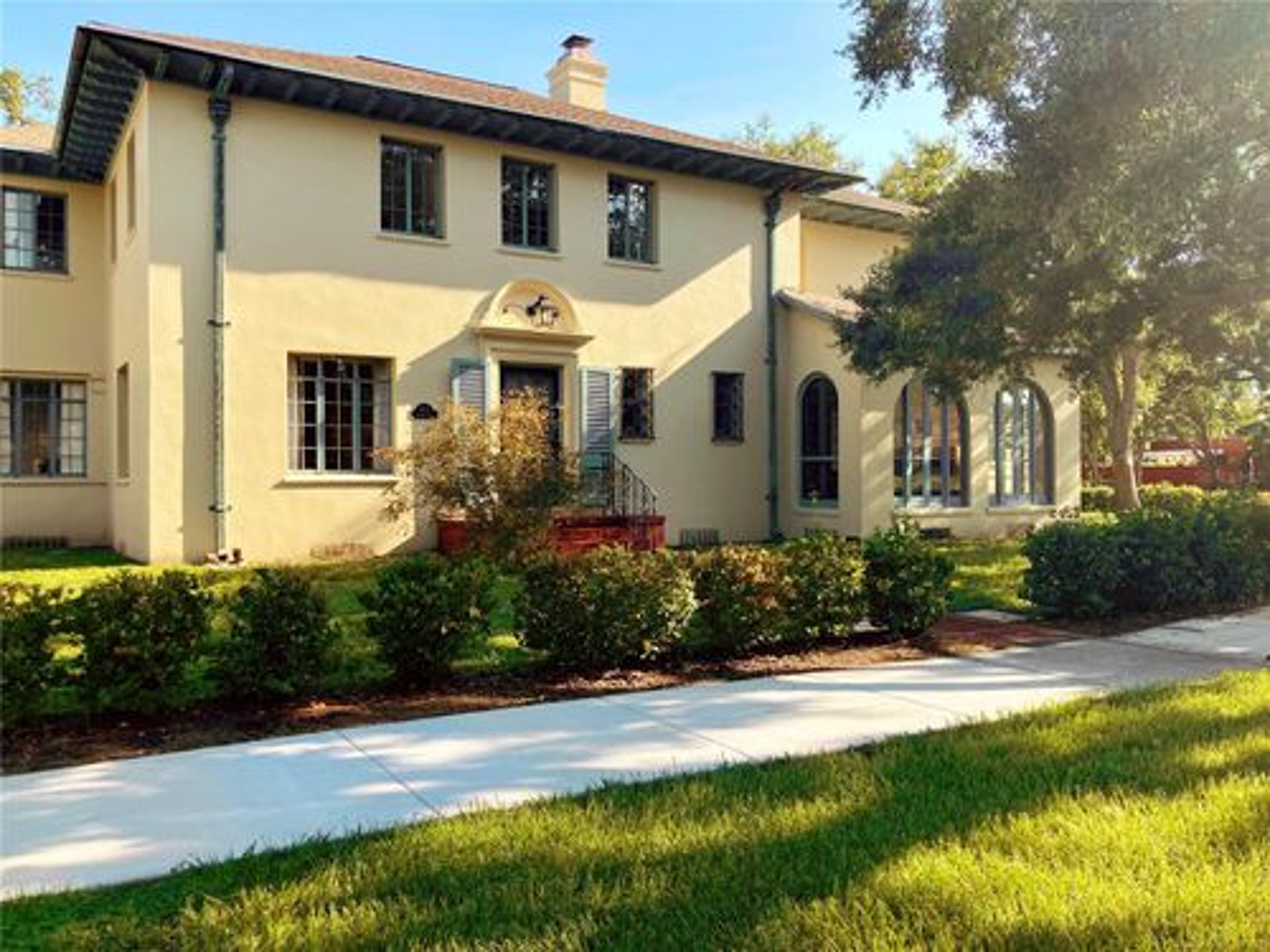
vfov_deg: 49.7
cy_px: 476
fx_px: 1027
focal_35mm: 28
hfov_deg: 63.4
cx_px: 635
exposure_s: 1/578
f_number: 1.8
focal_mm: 3.99
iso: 32
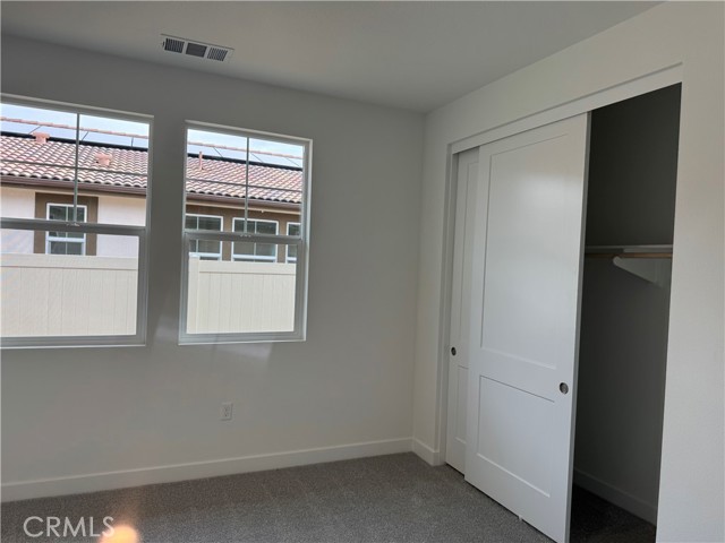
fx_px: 503
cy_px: 272
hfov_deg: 71.6
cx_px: 362
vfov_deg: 56.8
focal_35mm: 24
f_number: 1.78
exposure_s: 1/226
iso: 64
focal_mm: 6.76
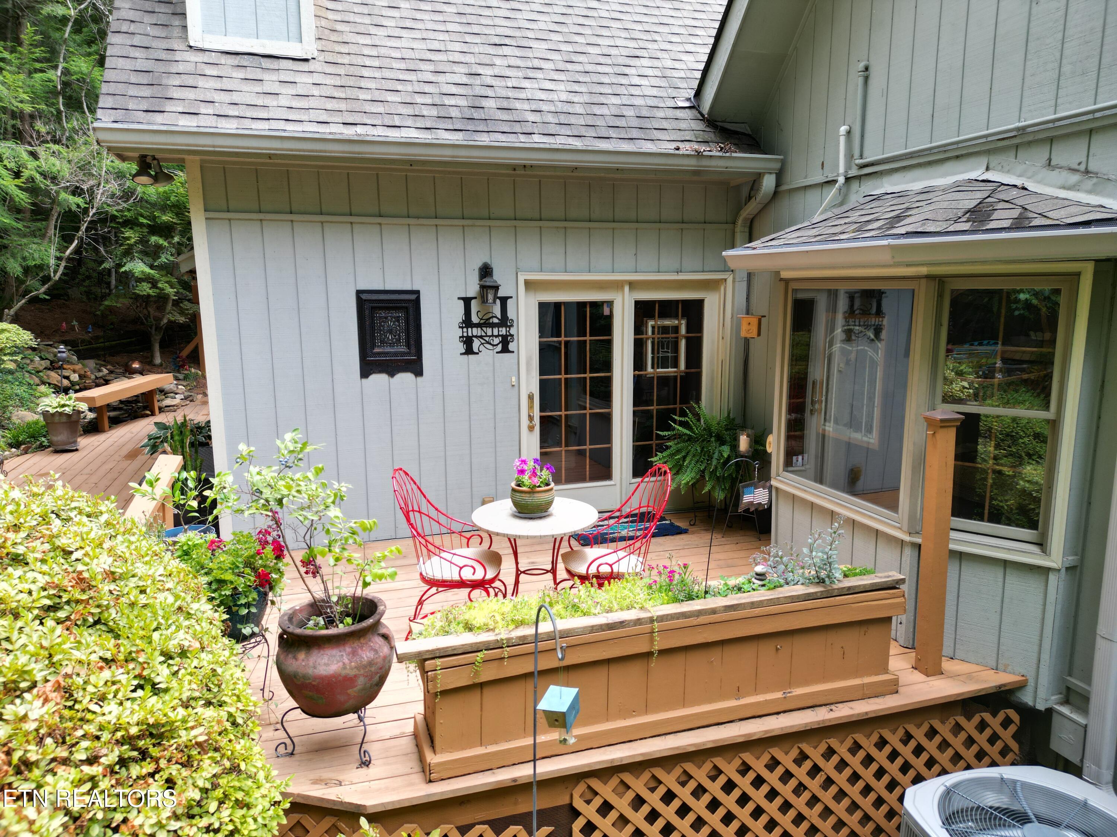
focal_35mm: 24
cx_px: 558
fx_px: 774
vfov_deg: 56.8
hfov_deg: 71.6
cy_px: 418
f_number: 1.7
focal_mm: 6.72
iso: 100
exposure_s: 1/250
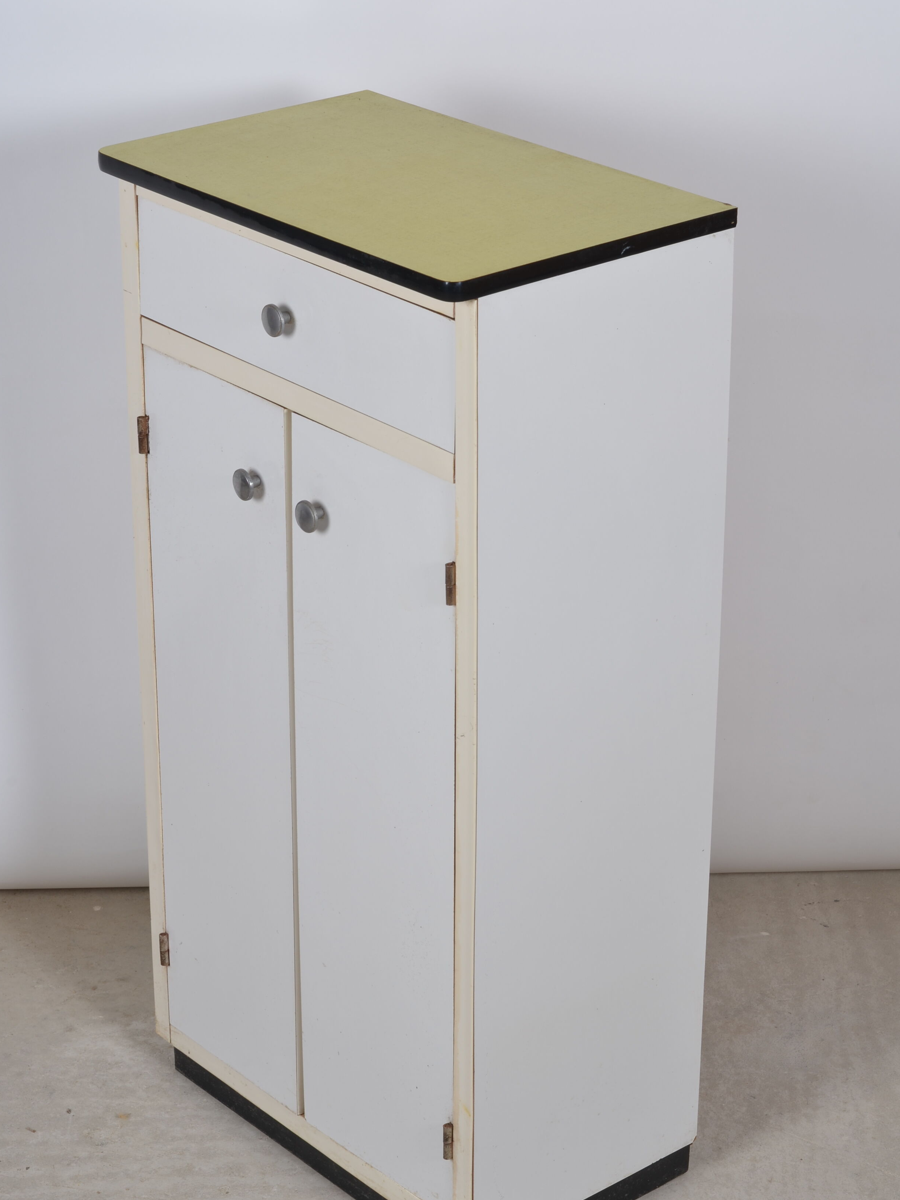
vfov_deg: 23.8
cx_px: 449
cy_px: 615
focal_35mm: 82
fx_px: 2843
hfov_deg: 18.0
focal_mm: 50
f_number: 14
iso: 100
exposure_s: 1/125
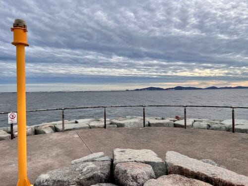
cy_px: 93
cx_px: 124
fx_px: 186
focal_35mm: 26
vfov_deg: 53.1
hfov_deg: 67.3
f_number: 1.5
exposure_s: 1/3257
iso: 50
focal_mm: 5.7
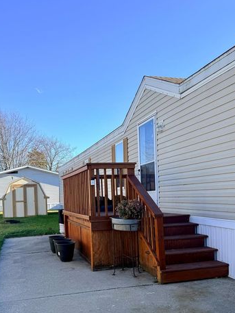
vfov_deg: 52.1
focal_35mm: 35
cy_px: 193
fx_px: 317
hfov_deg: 40.6
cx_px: 98
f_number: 1.78
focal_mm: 6.76
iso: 80
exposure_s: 1/2232
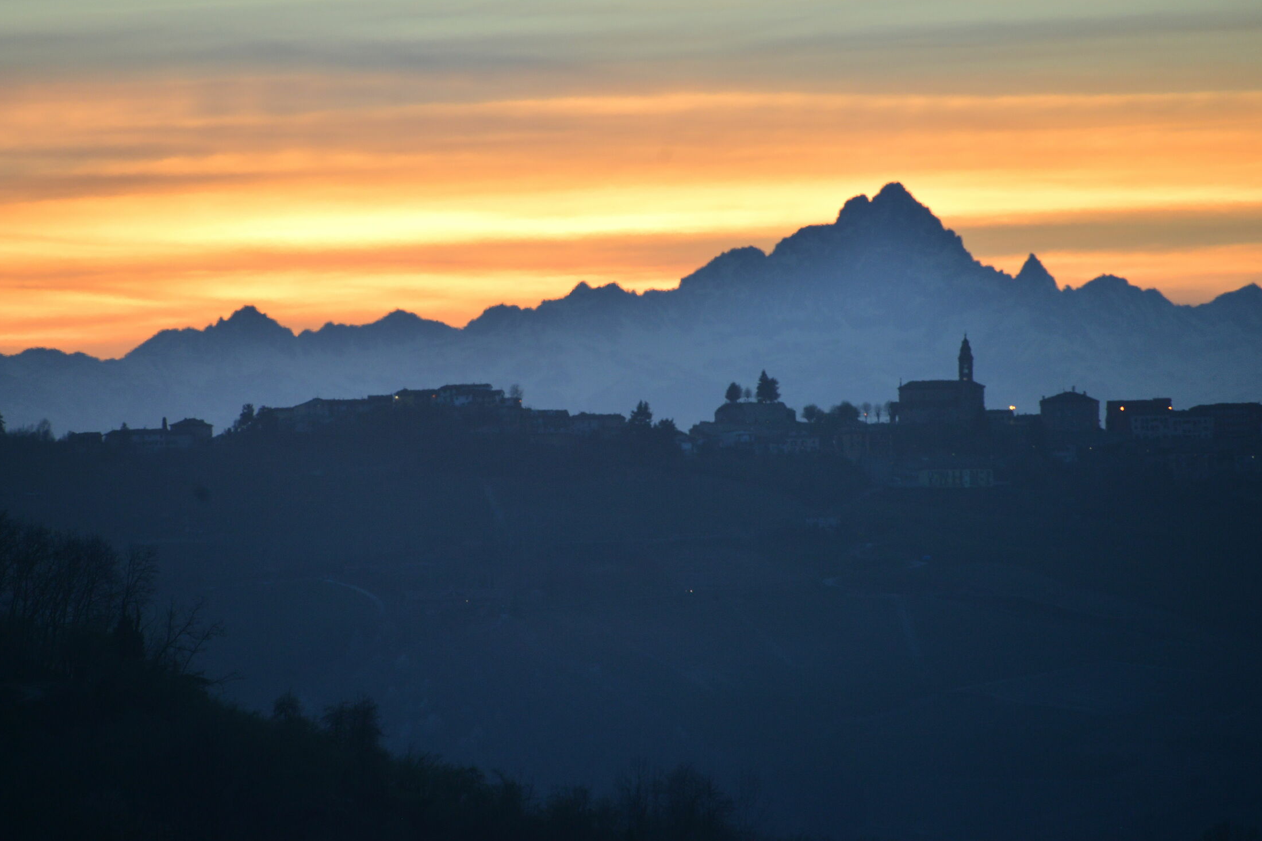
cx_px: 593
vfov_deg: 4.2
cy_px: 398
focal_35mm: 328
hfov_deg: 6.3
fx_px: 11497
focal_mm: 300
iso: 560
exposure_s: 1/320
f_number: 6.3
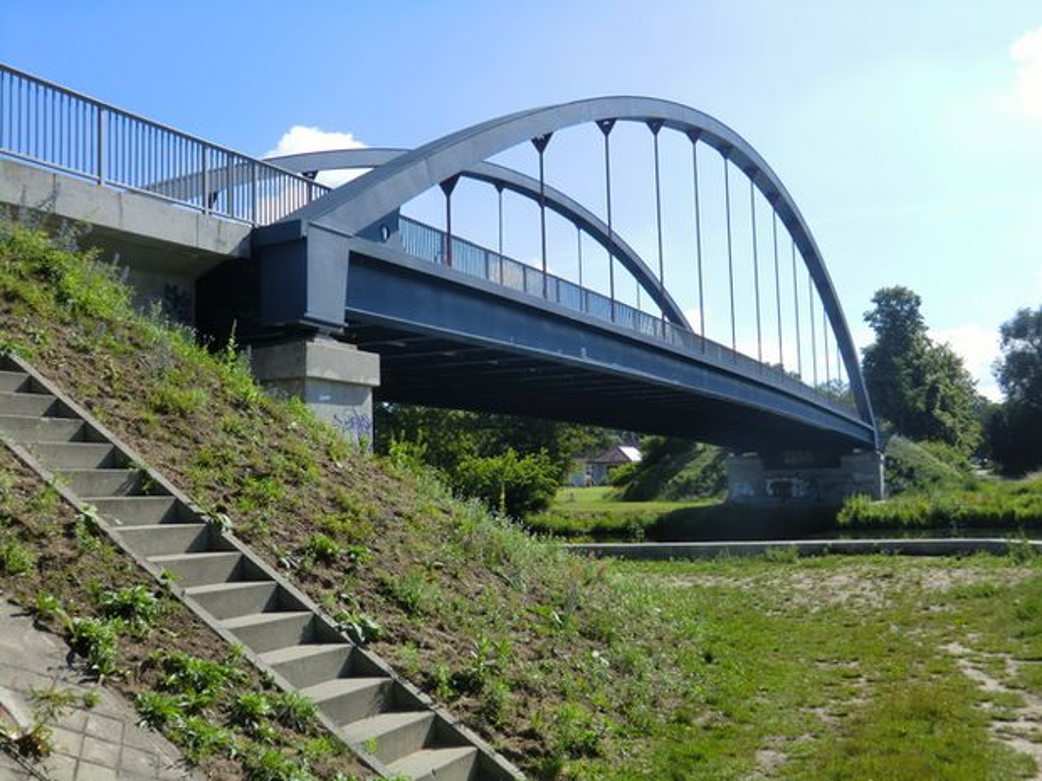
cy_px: 390
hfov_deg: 54.0
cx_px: 521
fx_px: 1023
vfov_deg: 41.8
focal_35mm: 34
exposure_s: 1/640
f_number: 3.6
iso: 64
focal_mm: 6.1
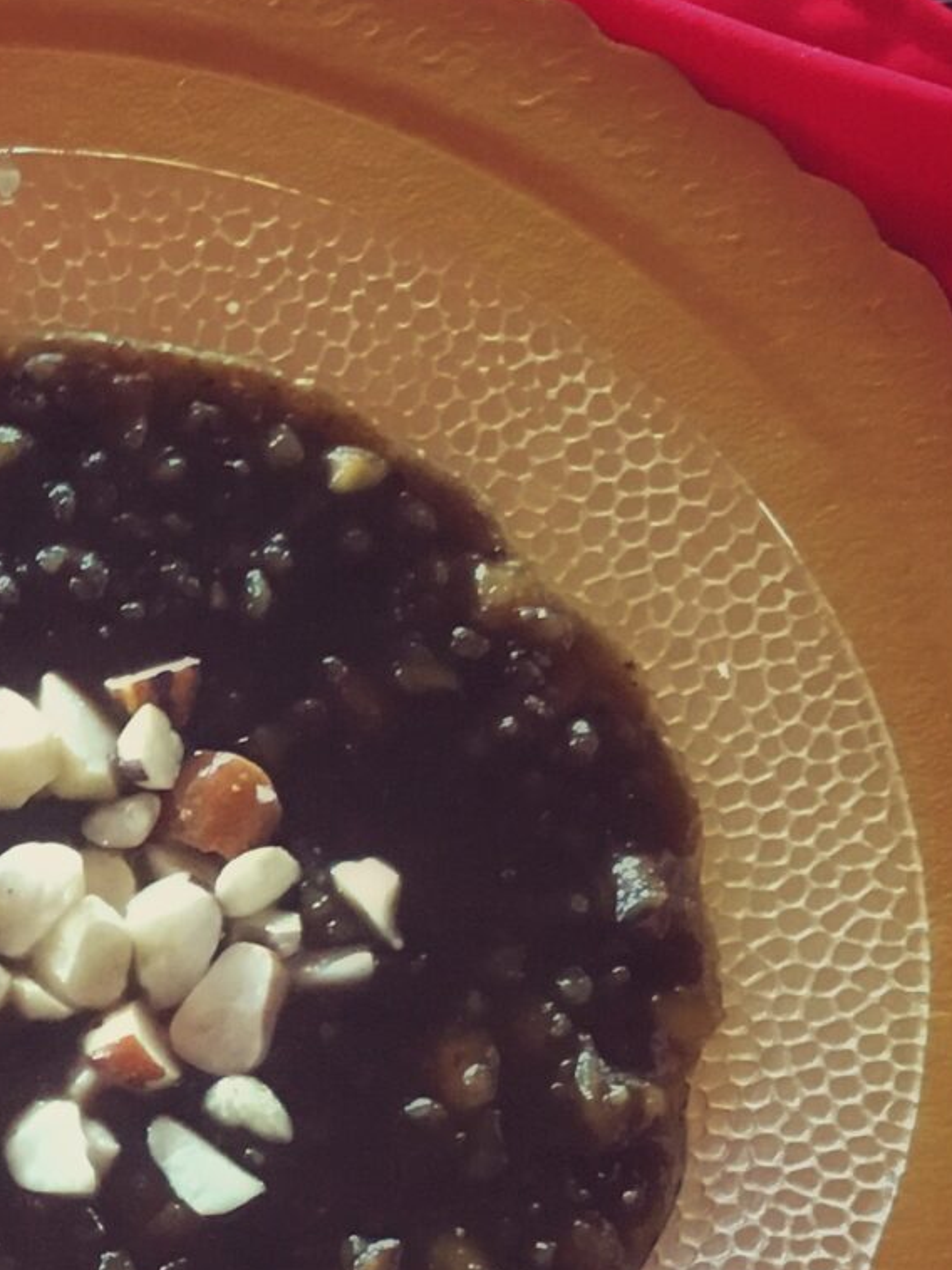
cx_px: -448
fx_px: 3596
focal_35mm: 98
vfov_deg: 19.7
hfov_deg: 14.2
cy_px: 1102
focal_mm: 4.15
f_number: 2.2
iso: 250
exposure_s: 1/15
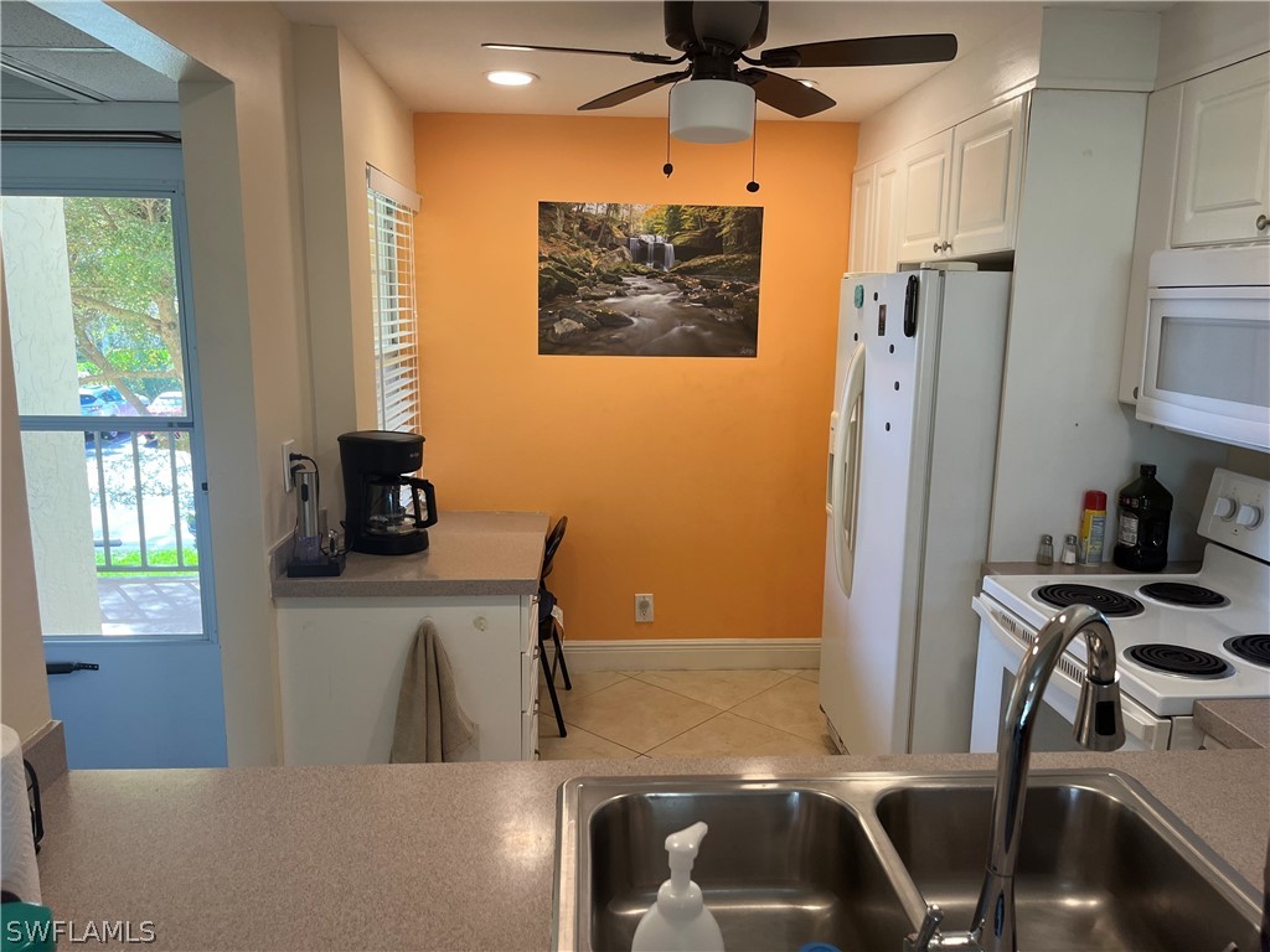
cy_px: 476
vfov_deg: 53.1
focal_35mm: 26
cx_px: 635
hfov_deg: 67.3
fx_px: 954
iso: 100
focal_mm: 5.1
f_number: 1.6
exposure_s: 1/120
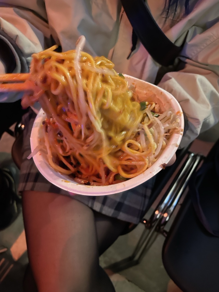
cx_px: 110
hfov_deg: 53.1
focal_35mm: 26
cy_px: 146
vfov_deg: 67.3
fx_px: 219
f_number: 1.6
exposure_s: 1/20
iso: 1000
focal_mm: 4.2
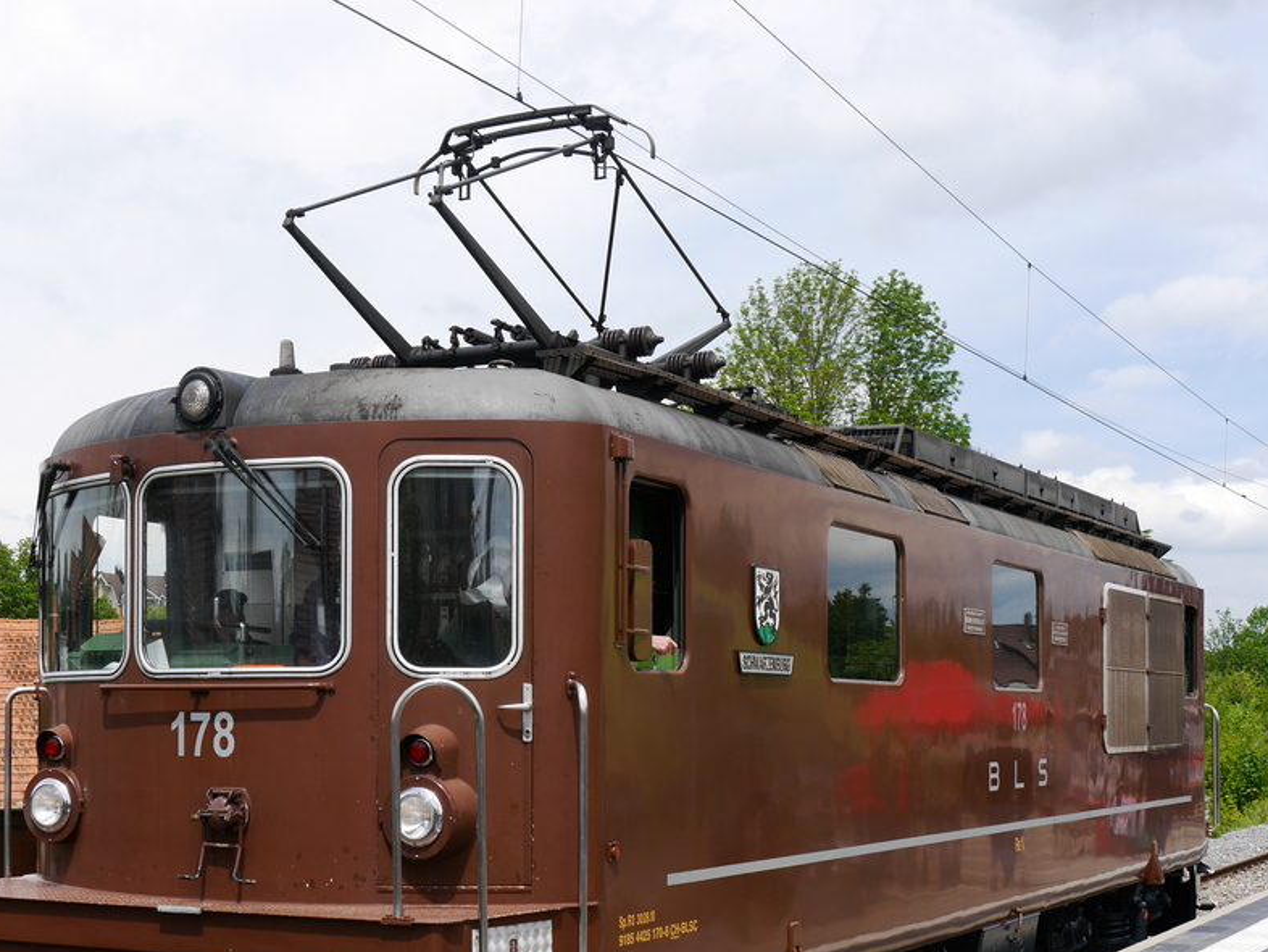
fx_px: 2125
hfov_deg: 33.0
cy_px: 713
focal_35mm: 58
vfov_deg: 25.0
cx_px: 444
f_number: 8
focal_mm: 19
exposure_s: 1/400
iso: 160
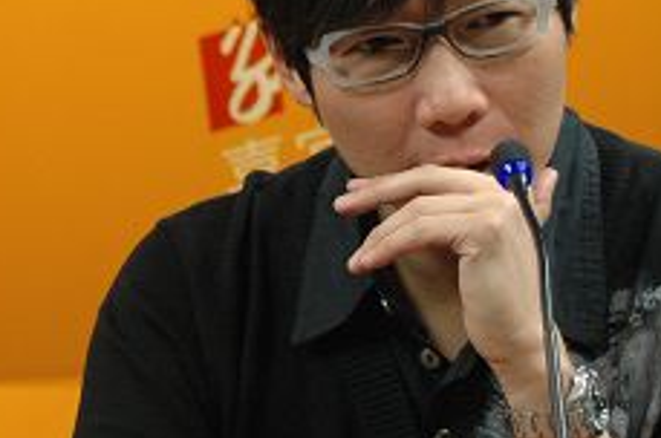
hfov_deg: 8.4
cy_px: 52
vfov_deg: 5.6
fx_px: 4512
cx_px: 81
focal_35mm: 246
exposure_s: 1/50
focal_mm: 75
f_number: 5.6
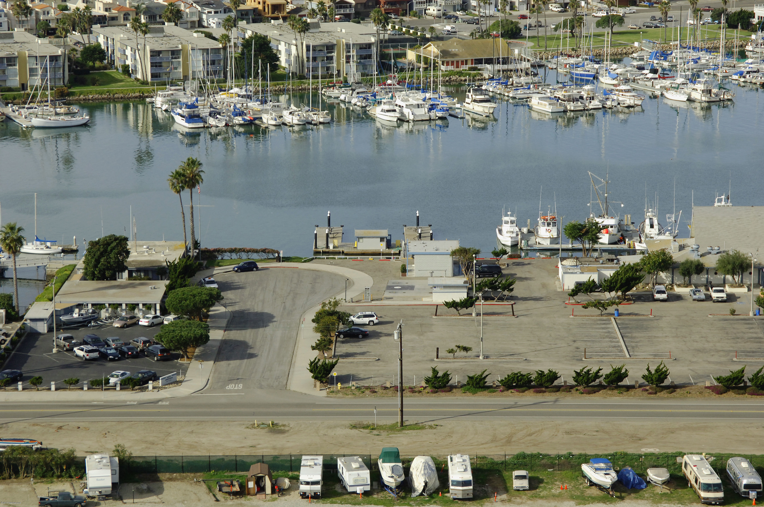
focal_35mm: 105
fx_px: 2226
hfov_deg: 19.5
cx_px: 382
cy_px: 254
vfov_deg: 13.0
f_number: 7.6
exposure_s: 1/1000
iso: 400
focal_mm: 70
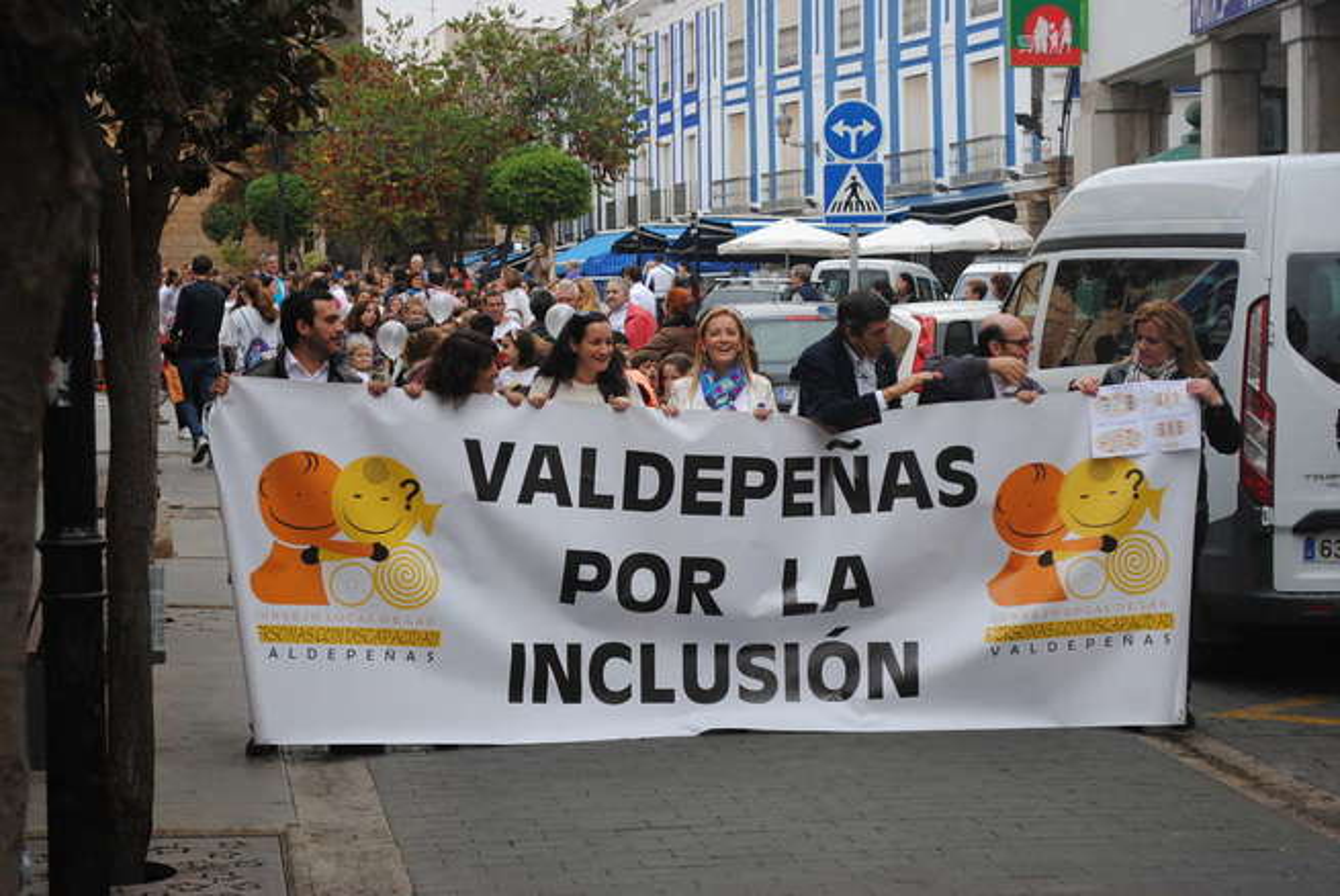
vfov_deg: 16.6
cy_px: 448
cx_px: 670
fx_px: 3073
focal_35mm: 82
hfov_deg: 24.6
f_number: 5.6
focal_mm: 55
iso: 100
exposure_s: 1/125
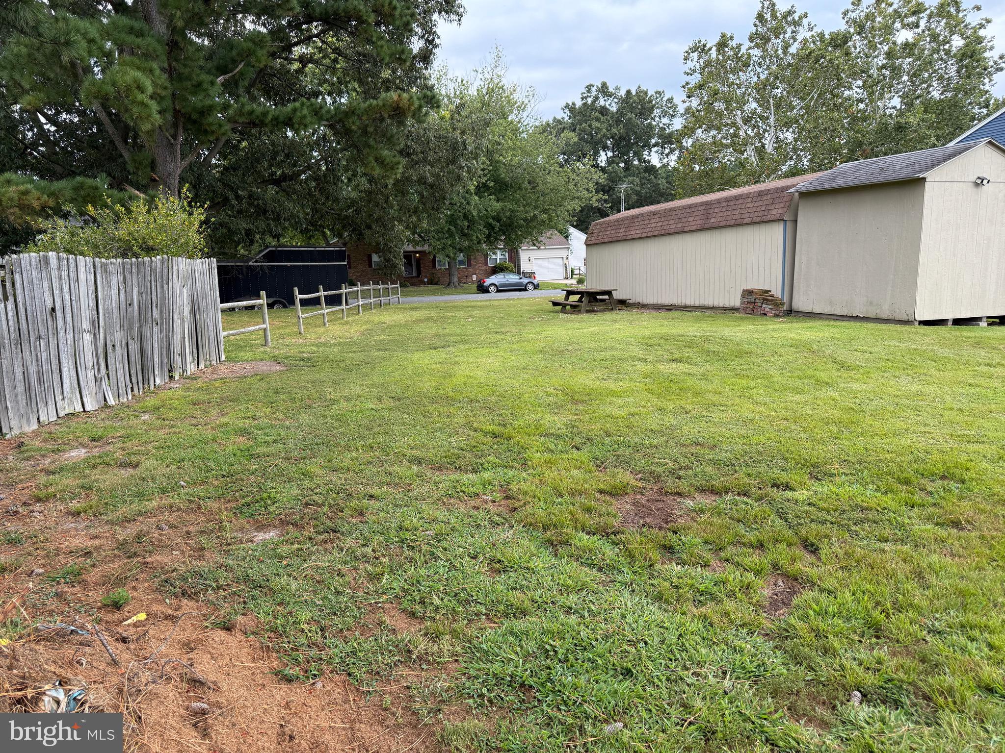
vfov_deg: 56.8
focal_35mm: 24
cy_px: 376
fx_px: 697
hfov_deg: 71.6
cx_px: 502
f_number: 1.78
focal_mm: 6.76
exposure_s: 1/943
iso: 100
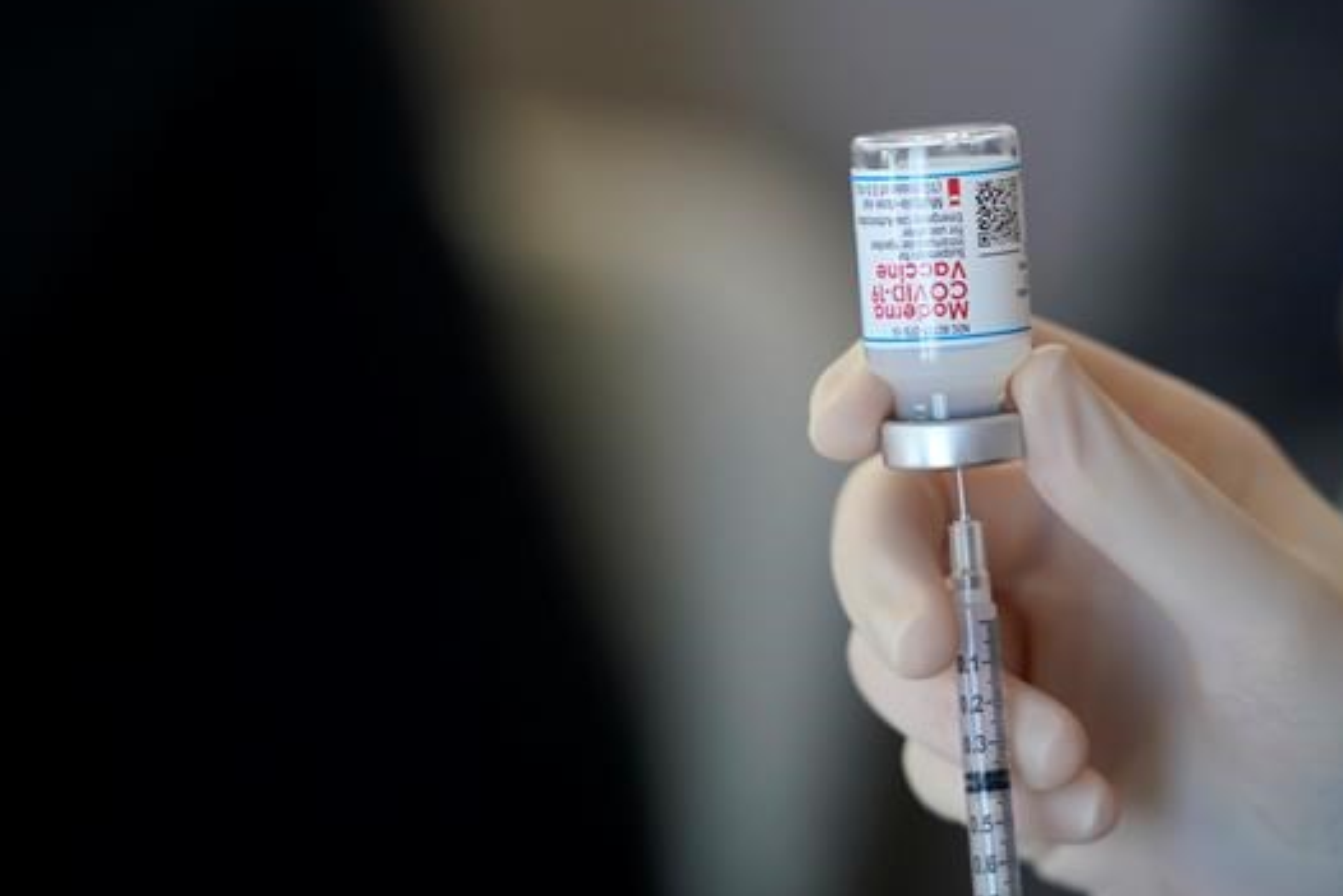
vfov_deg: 5.6
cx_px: 697
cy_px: 479
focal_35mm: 247
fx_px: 9216
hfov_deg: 8.3
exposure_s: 1/200
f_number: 4
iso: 320
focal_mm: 200
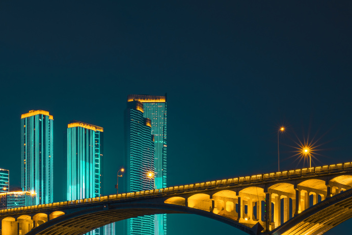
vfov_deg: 20.3
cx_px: 112
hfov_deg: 30.2
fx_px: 645
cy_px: 197
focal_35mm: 66
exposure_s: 20
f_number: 20
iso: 64
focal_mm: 38
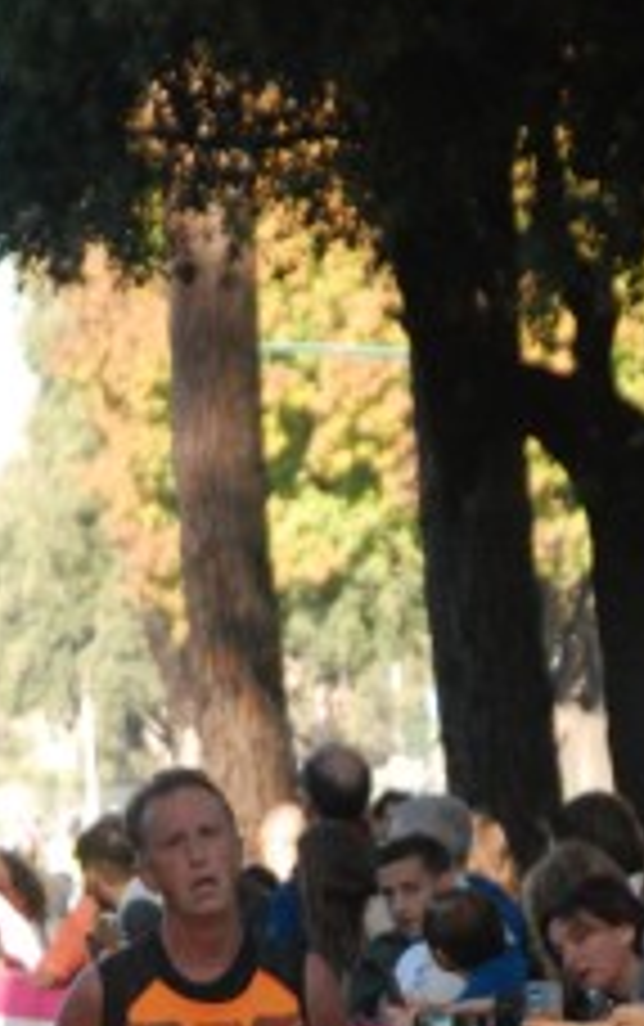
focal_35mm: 403
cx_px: 484
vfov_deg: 5.2
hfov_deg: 3.3
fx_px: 11288
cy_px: 1296
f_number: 5.6
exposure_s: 1/500
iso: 1000
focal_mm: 100
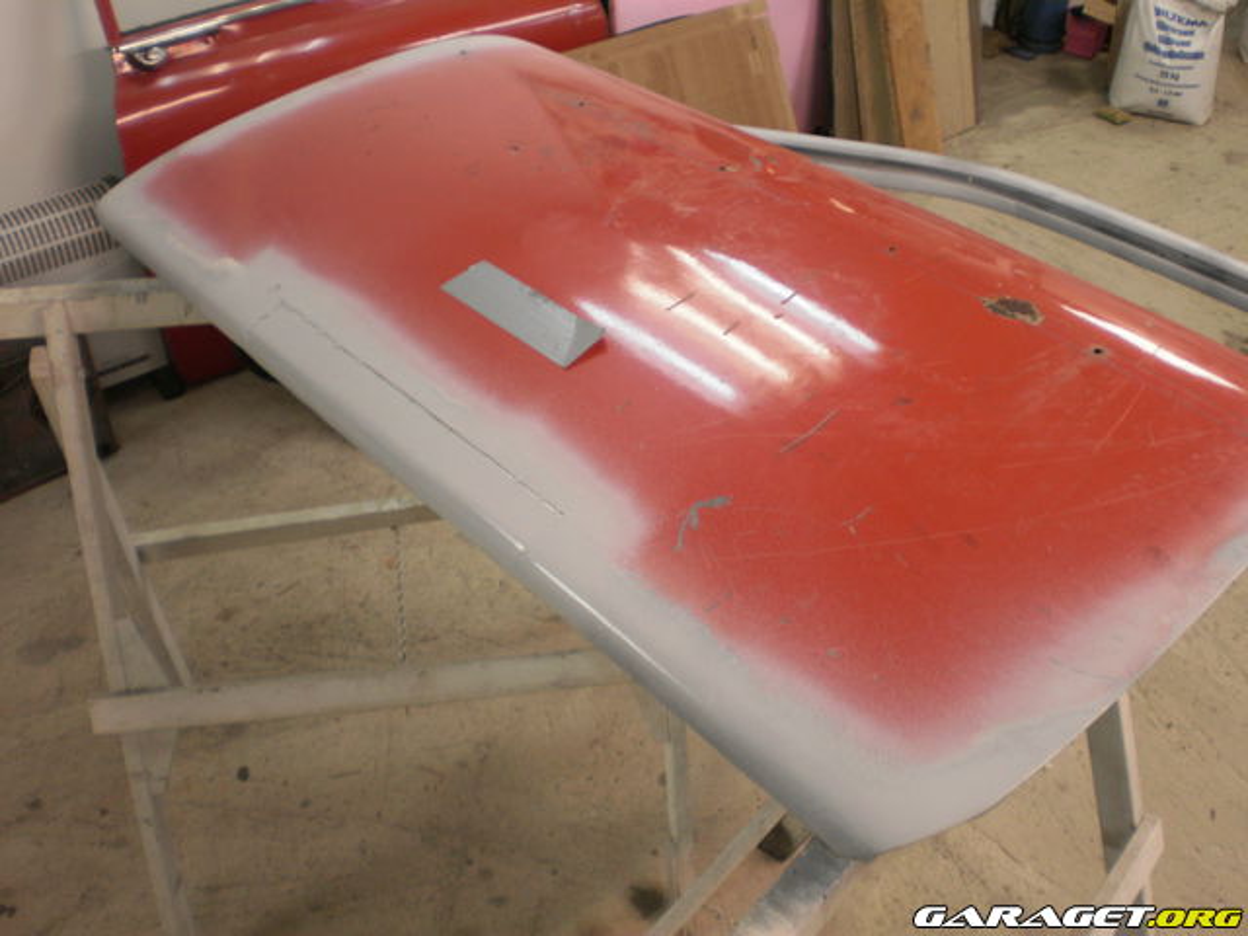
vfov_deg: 39.7
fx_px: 1298
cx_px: 624
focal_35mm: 36
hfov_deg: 51.4
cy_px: 468
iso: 125
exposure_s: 1/30
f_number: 3.1
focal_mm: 6.3
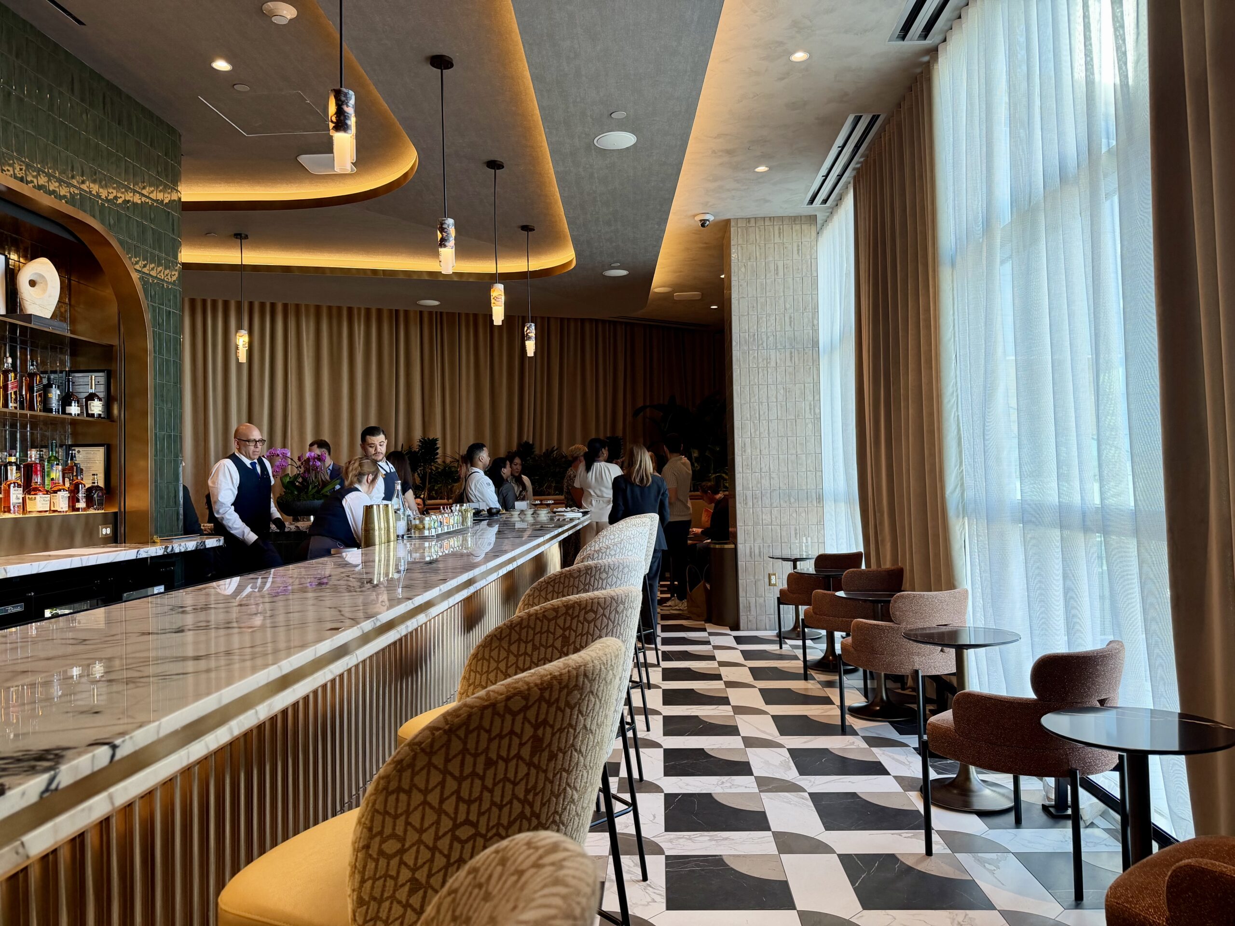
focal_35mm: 24
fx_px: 856
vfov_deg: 56.8
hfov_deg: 71.6
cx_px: 618
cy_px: 463
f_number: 1.78
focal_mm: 6.76
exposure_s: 1/120
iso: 125
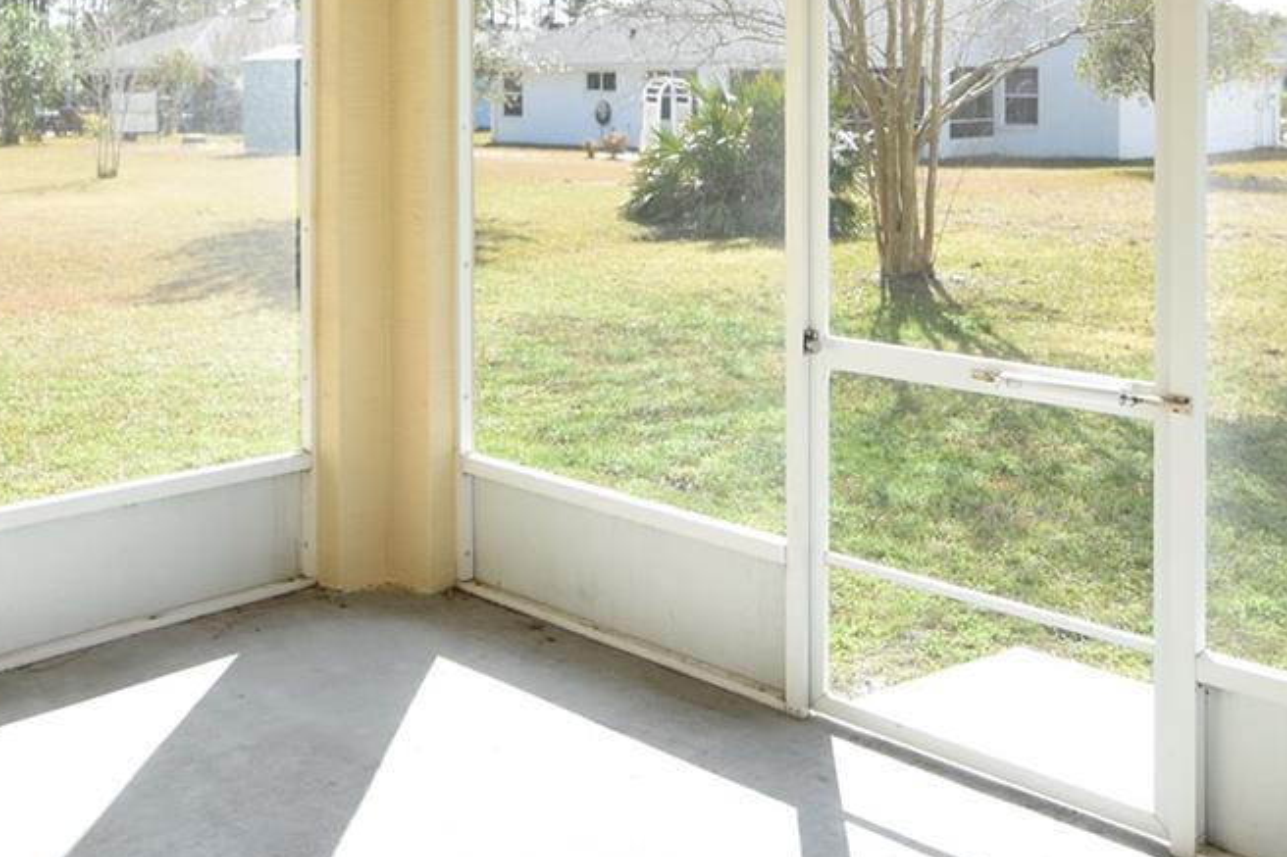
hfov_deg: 47.3
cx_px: 410
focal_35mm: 40
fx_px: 1437
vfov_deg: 32.1
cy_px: 139
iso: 100
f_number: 5.6
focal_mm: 11
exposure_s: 1/125
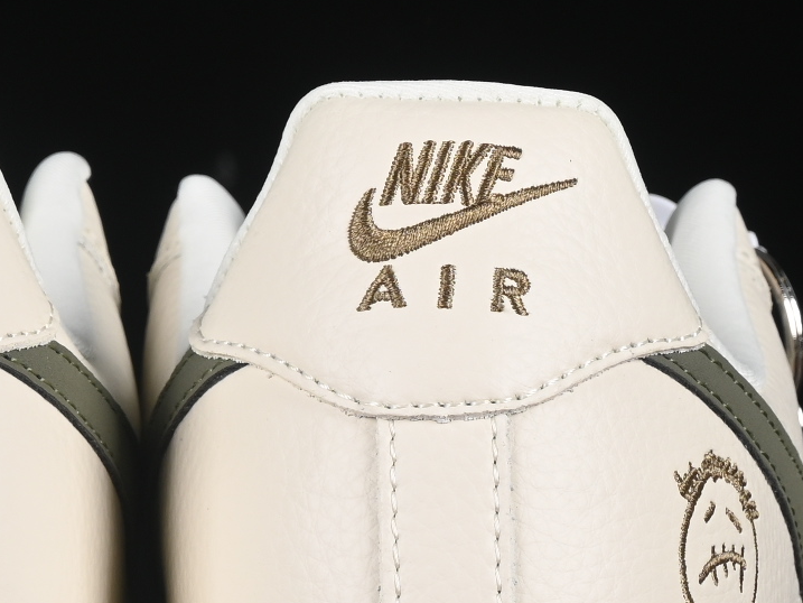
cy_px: 342
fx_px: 6496
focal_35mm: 280
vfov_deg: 5.3
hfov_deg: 7.1
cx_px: 150
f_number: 8
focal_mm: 50
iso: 160
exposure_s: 1/80
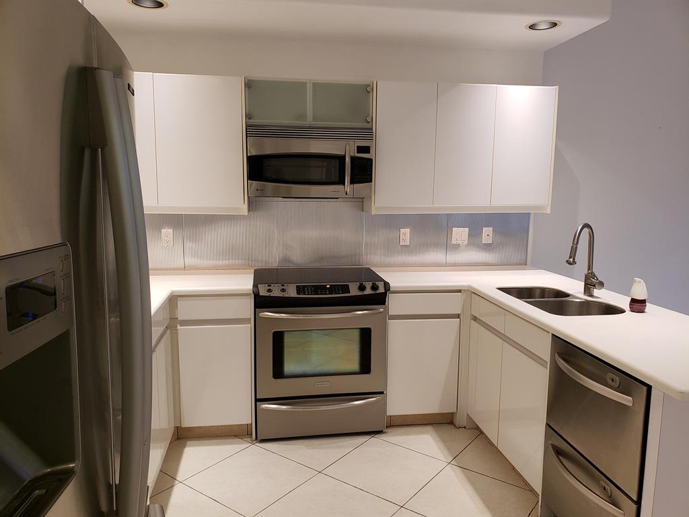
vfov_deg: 53.1
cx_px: 344
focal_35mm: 26
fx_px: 518
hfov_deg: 67.3
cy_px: 258
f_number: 2.4
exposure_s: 1/60
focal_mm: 4.3
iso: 160
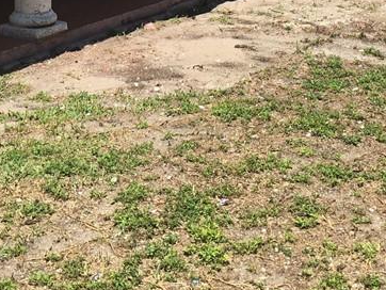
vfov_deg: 16.9
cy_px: -98
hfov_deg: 23.8
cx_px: 165
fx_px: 915
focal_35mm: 82
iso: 25
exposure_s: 1/1040
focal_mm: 4.15
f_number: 2.2
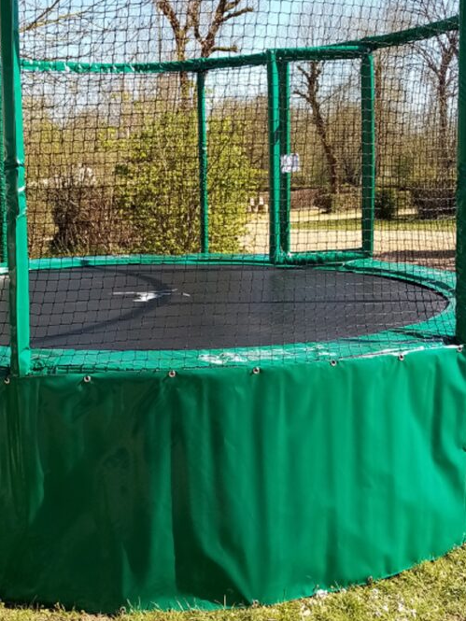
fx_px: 718
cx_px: 134
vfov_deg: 46.6
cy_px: 265
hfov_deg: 35.4
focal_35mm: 40
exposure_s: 1/569
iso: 101
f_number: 1.8
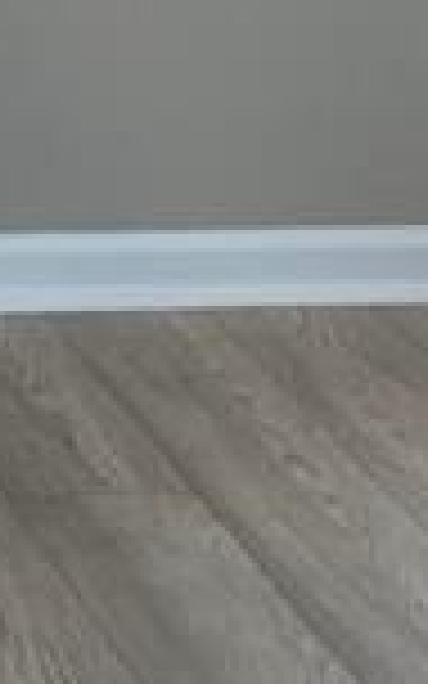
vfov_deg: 9.5
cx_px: -270
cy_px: -194
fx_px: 4069
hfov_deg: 5.9
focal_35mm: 218
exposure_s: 1/120
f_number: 1.8
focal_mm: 4.25
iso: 80
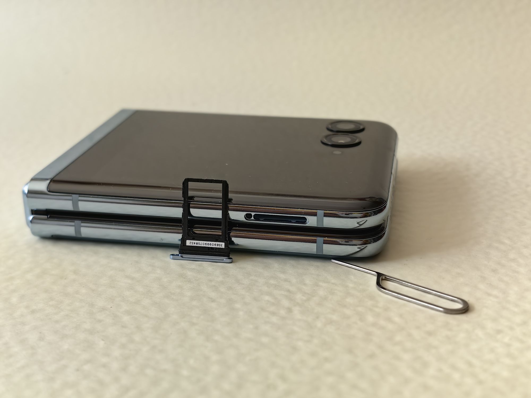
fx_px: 828
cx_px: 266
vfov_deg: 27.0
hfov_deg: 35.5
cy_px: 199
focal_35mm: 54
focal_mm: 6.35
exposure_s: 1/99.5
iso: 200
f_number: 2
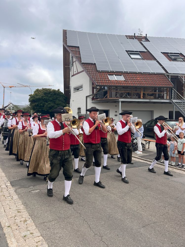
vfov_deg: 67.3
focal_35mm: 26
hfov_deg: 53.1
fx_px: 185
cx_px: 92
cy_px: 124
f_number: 1.5
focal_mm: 5.7
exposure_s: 1/2571
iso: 50
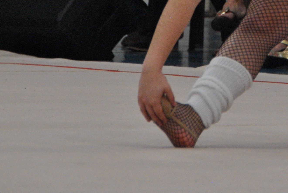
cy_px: -68
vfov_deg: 2.2
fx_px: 4941
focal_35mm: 617
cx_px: 269
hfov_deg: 3.3
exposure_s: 1/160
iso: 800
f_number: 6
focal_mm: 140
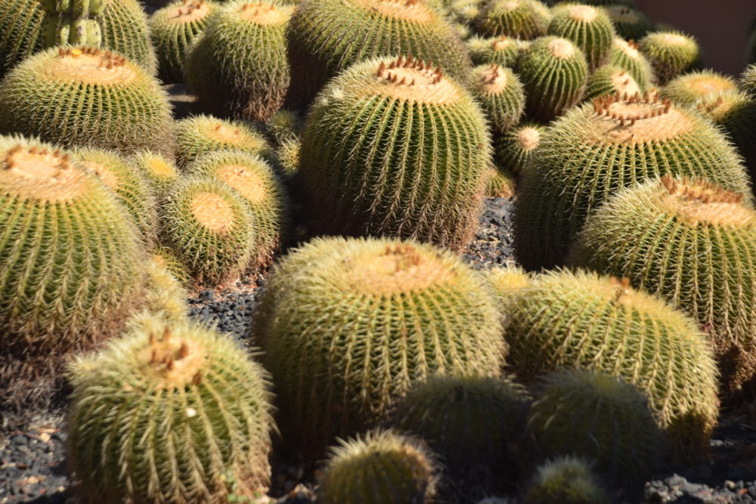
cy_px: 252
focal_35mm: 150
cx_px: 378
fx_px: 3150
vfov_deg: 9.2
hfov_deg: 13.7
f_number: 7.1
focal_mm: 100
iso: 200
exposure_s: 1/160
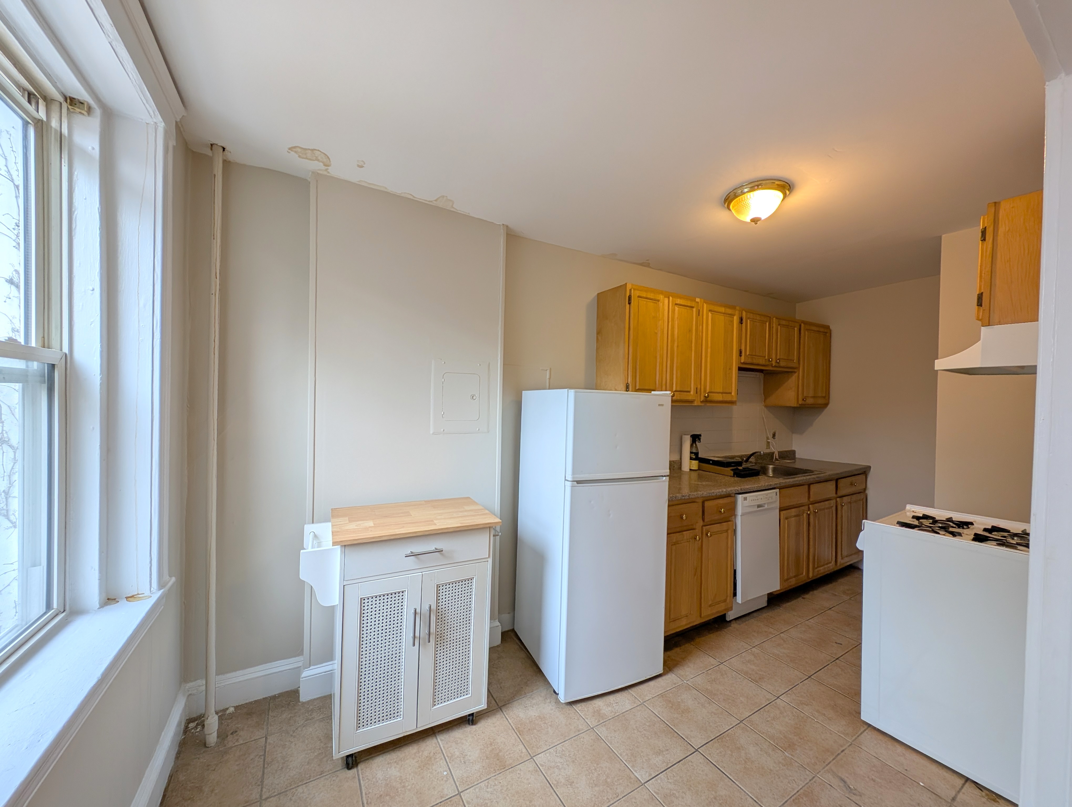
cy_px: 404
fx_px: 372
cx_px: 536
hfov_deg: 110.5
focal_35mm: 12
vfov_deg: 94.6
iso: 41
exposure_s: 1/78.5
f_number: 1.95
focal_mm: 2.23
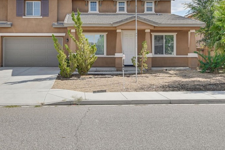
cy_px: 52
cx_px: 88
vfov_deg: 29.7
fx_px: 281
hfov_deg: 43.3
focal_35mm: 45
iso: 800
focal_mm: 20
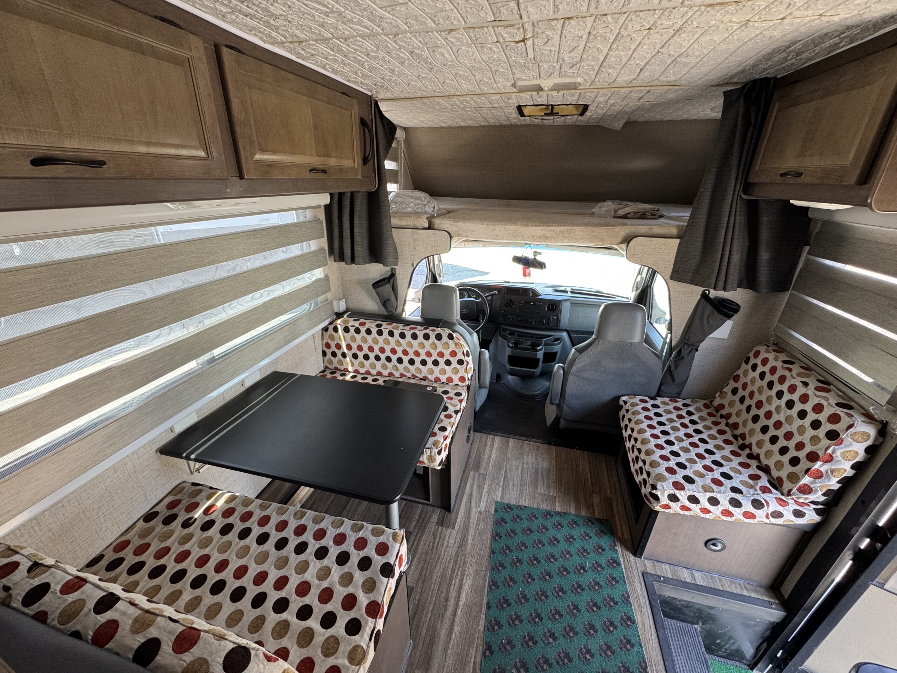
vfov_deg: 85.7
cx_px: 448
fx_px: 363
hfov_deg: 102.1
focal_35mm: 14
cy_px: 336
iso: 160
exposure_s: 1/99
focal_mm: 2.22
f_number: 2.2
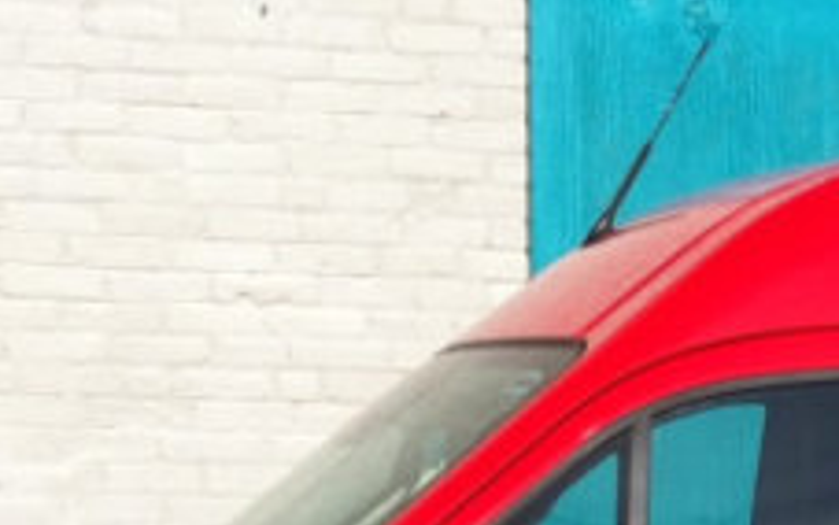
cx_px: 898
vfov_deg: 7.9
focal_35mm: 163
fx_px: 3728
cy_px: 726
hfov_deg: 12.6
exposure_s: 1/2011
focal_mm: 3.9
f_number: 2.8
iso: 80
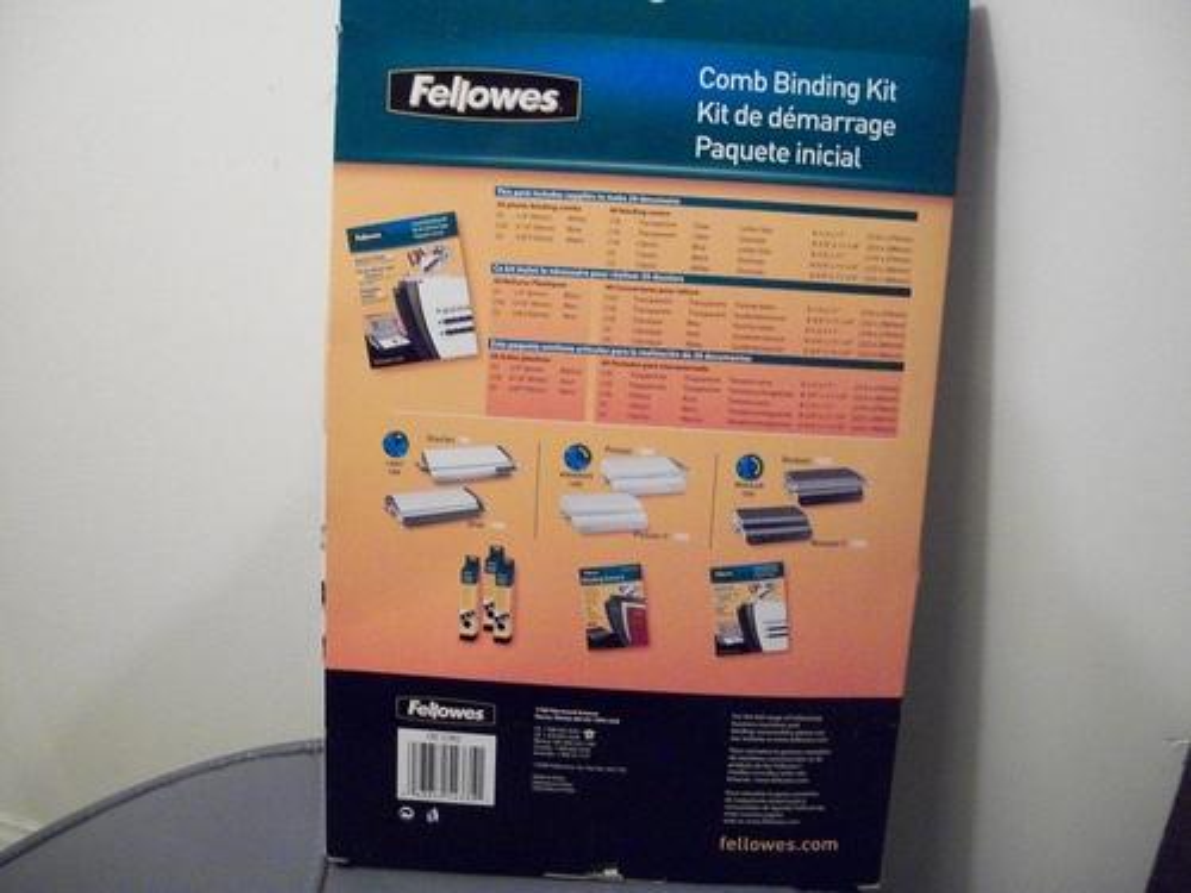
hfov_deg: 52.6
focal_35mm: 35
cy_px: 446
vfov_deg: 40.7
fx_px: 1204
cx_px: 596
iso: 640
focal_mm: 6.3
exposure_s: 1/20
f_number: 3.1
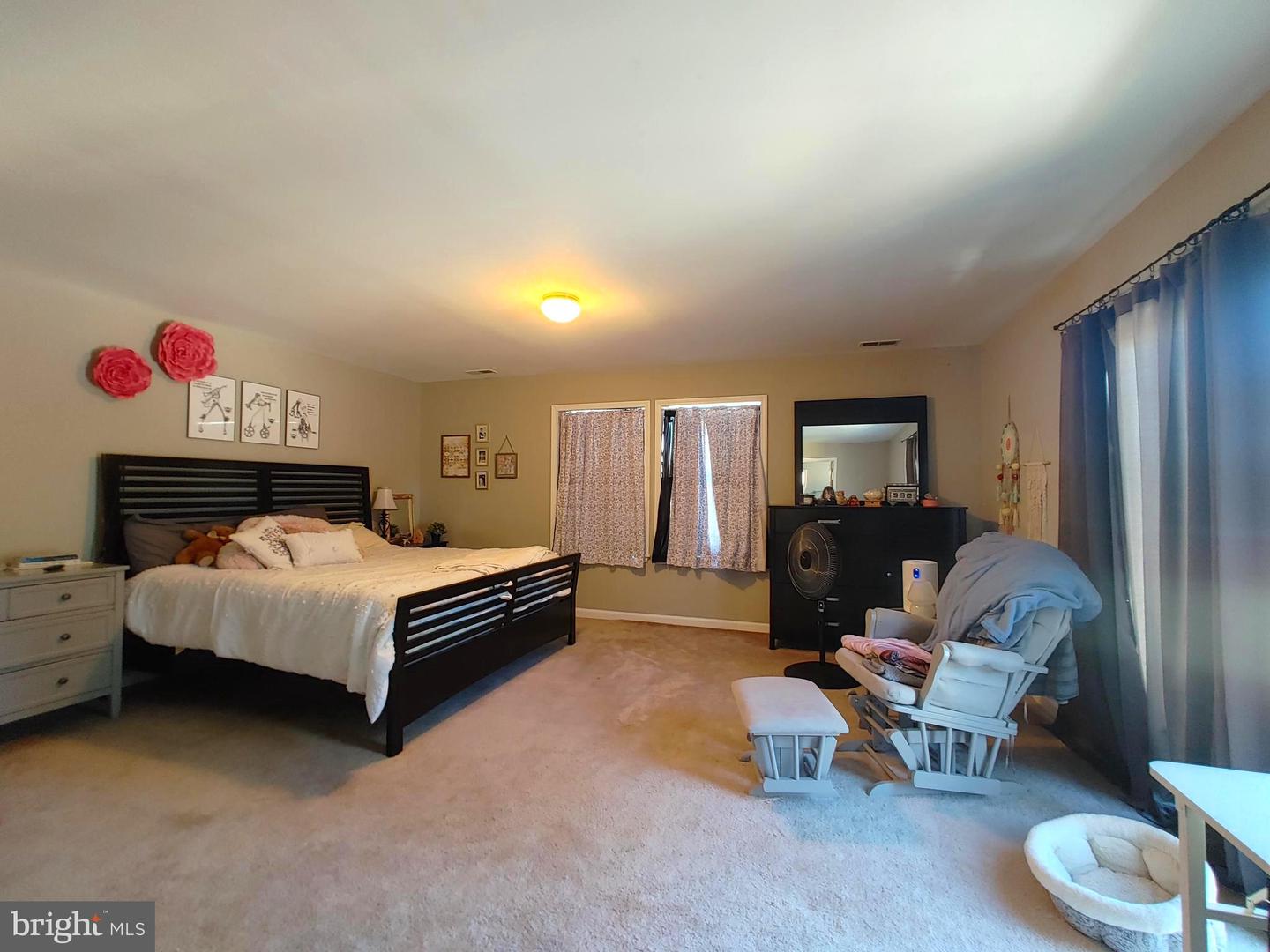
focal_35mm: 15
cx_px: 635
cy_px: 476
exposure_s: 1/20
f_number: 1.9
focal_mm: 1.78
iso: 400
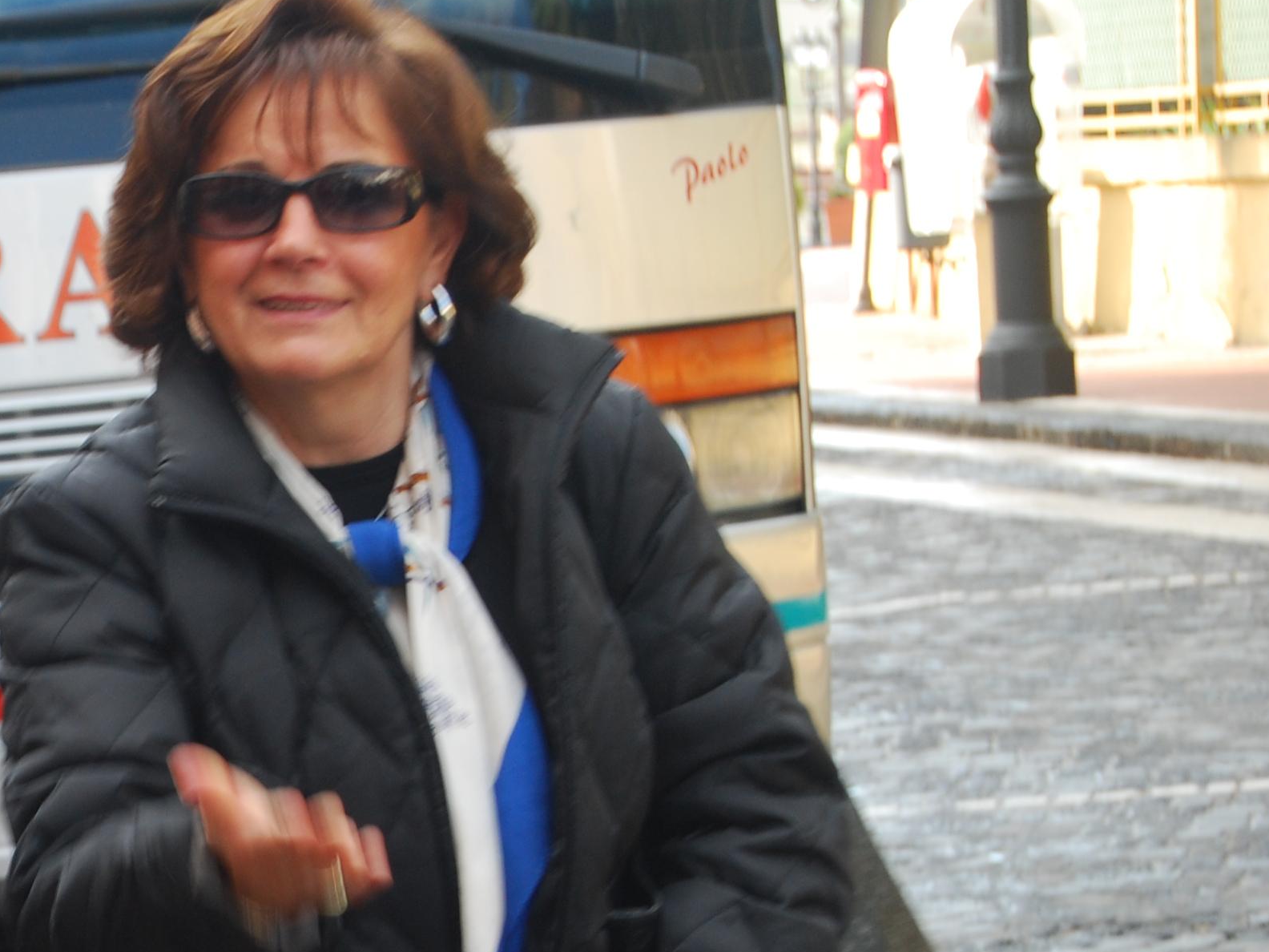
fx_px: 7118
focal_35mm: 194
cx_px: -207
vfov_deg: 7.6
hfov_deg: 10.0
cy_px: 861
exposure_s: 1/100
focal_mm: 55
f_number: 5.6
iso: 200
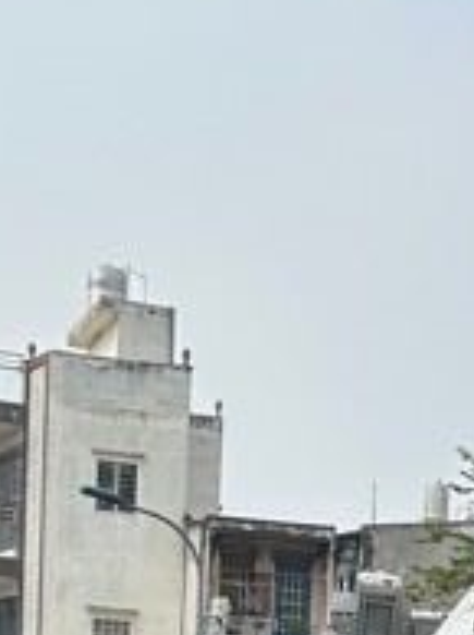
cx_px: 301
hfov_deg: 11.6
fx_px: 2324
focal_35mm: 127
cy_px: 1054
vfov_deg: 14.2
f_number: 1.78
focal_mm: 6.86
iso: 80
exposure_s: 1/4762
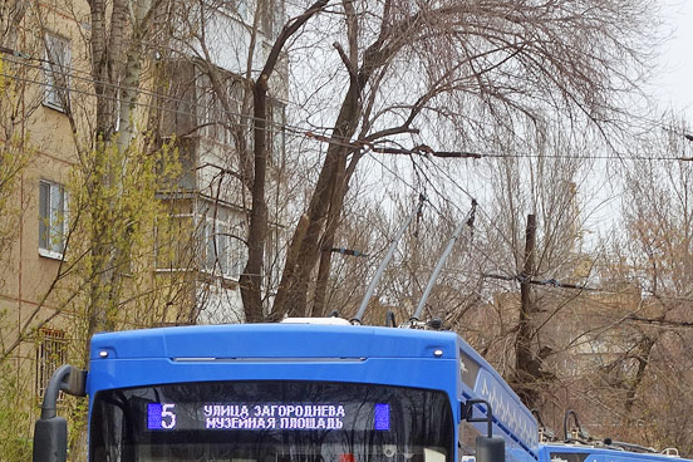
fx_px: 1925
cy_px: 370
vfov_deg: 13.6
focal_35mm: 100
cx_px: 488
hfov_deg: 20.3
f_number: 5.6
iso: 125
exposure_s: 1/125
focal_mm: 17.18
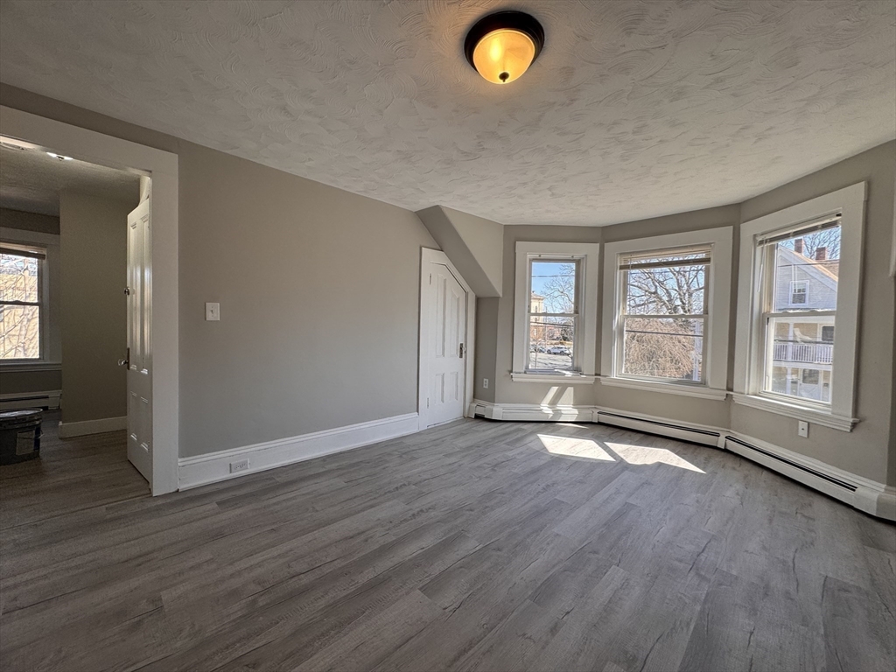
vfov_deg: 85.7
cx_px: 448
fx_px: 362
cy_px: 336
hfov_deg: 102.1
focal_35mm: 14
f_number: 2.2
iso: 40
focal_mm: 2.22
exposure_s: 1/223
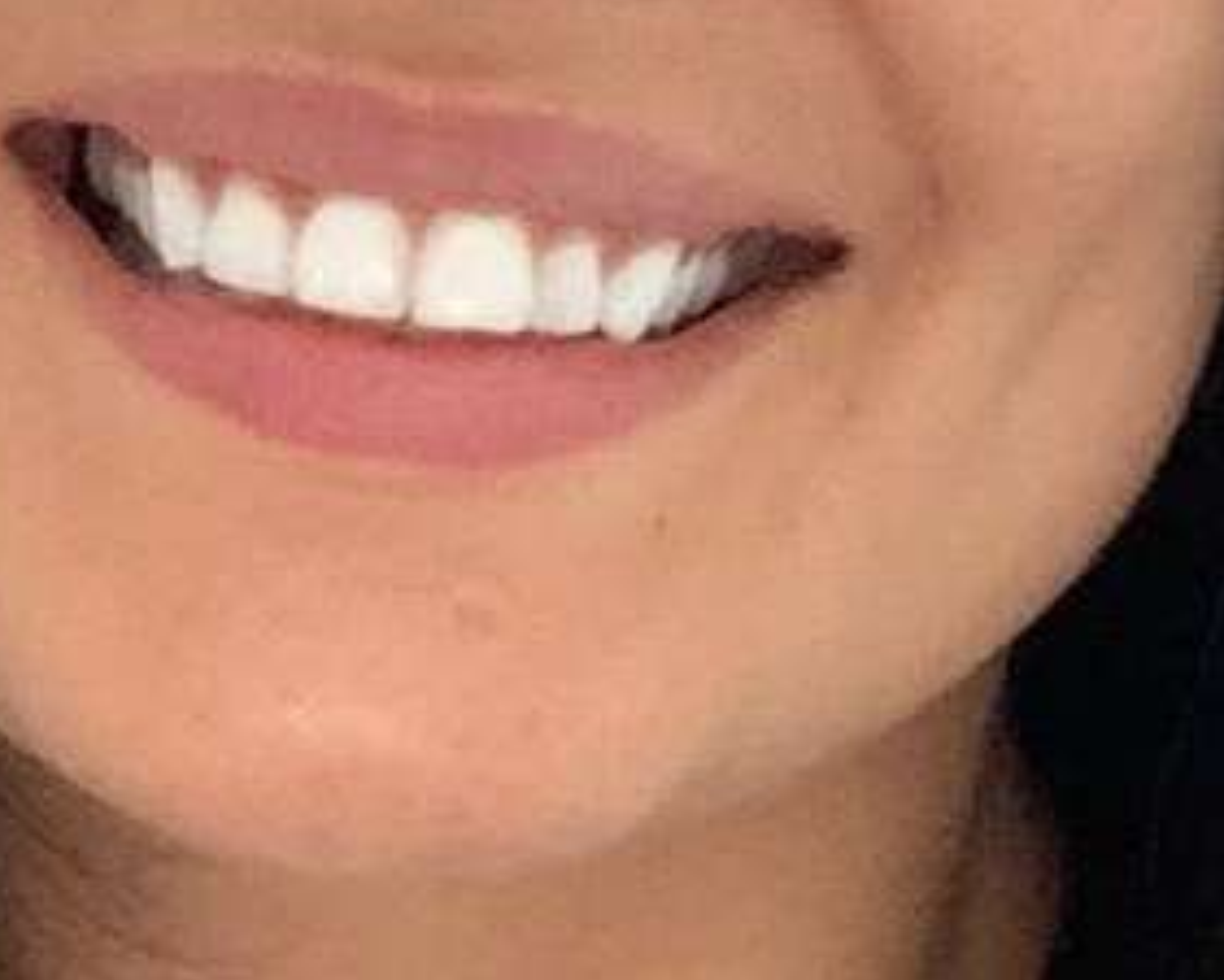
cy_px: 854
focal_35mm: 160
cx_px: 61
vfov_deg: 9.6
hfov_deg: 11.9
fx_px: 5798
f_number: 2.2
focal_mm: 2.87
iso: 320
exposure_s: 1/58
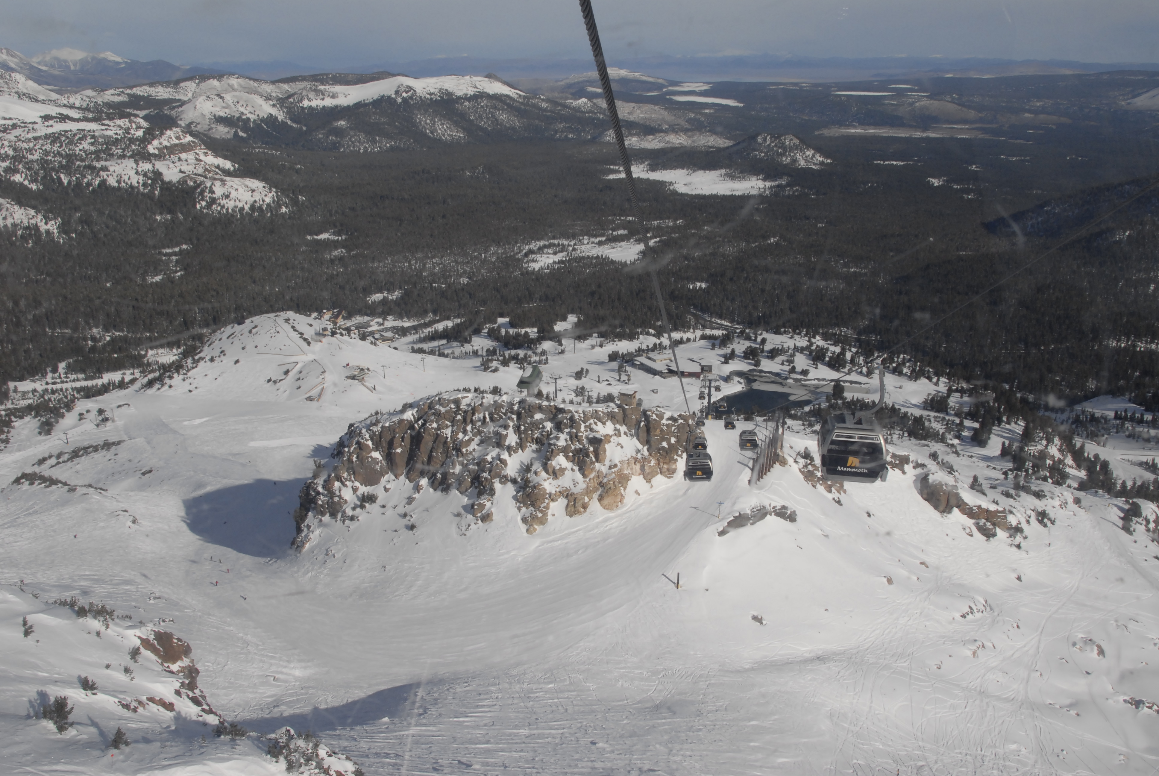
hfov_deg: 61.9
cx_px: 580
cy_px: 388
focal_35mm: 30
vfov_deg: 43.7
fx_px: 967
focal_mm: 20
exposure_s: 1/320
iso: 400
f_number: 9
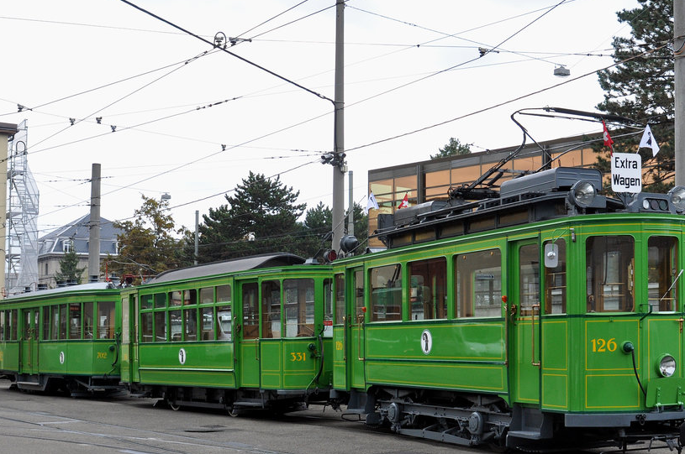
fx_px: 1007
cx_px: 366
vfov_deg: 25.4
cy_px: 241
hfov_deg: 37.5
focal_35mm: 53
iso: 400
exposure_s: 1/160
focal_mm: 24
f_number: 6.3
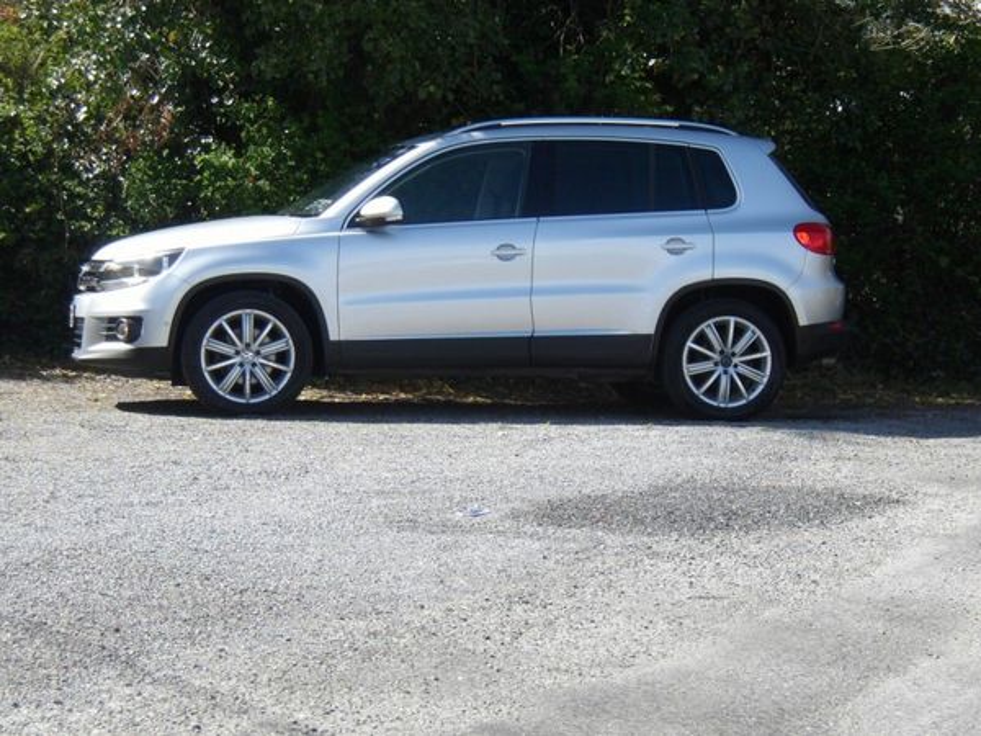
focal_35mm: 87
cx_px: 490
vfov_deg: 17.0
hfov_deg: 22.5
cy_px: 368
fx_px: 2466
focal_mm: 15.6
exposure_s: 1/219
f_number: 5.6
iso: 100
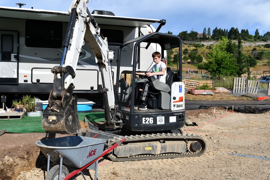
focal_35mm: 36
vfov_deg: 36.9
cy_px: 90
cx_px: 135
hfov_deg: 53.1
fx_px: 270
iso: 100
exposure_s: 1/320
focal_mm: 24
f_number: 9
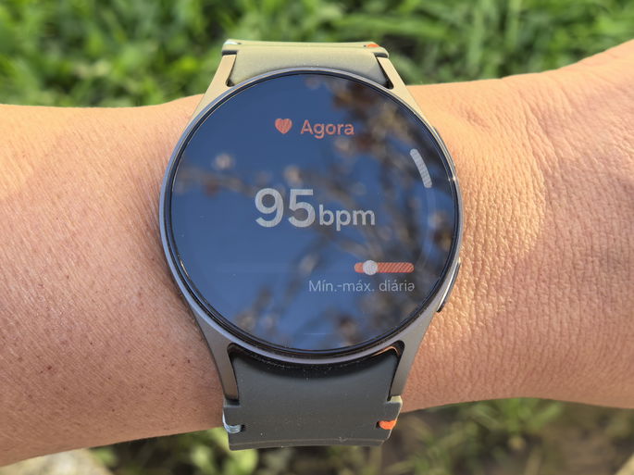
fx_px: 989
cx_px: 317
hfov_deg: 35.6
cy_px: 238
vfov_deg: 27.0
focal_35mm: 54
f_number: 4
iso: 80
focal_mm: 8.5
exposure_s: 1/100
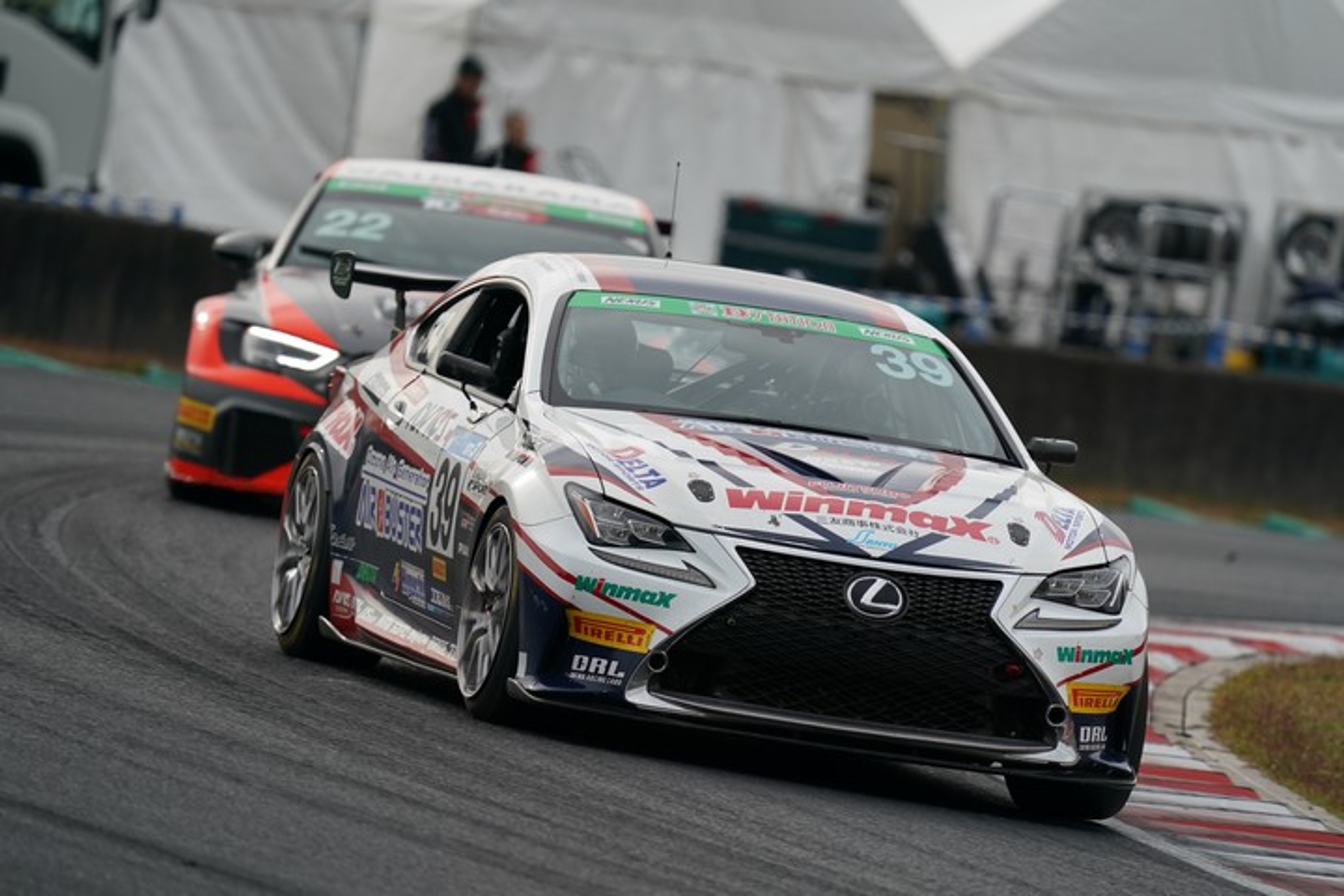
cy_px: 448
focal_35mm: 571
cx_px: 672
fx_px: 21316
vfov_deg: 2.4
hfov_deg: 3.6
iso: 250
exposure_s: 1/640
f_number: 6.3
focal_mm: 571
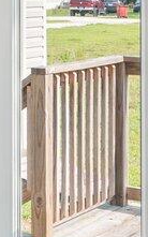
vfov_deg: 15.3
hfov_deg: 8.3
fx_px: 852
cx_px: -298
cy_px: -35
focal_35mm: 132
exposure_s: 1/30
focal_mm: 14
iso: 400
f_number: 9
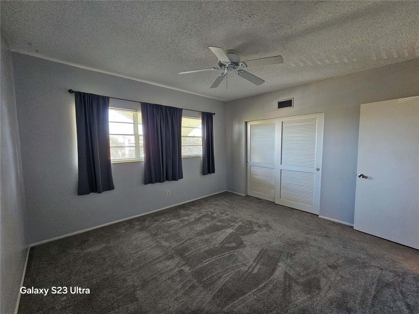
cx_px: 210
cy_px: 157
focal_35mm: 13
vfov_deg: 89.9
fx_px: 157
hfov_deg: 106.2
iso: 400
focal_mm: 2.2
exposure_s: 1/77.4
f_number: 2.2
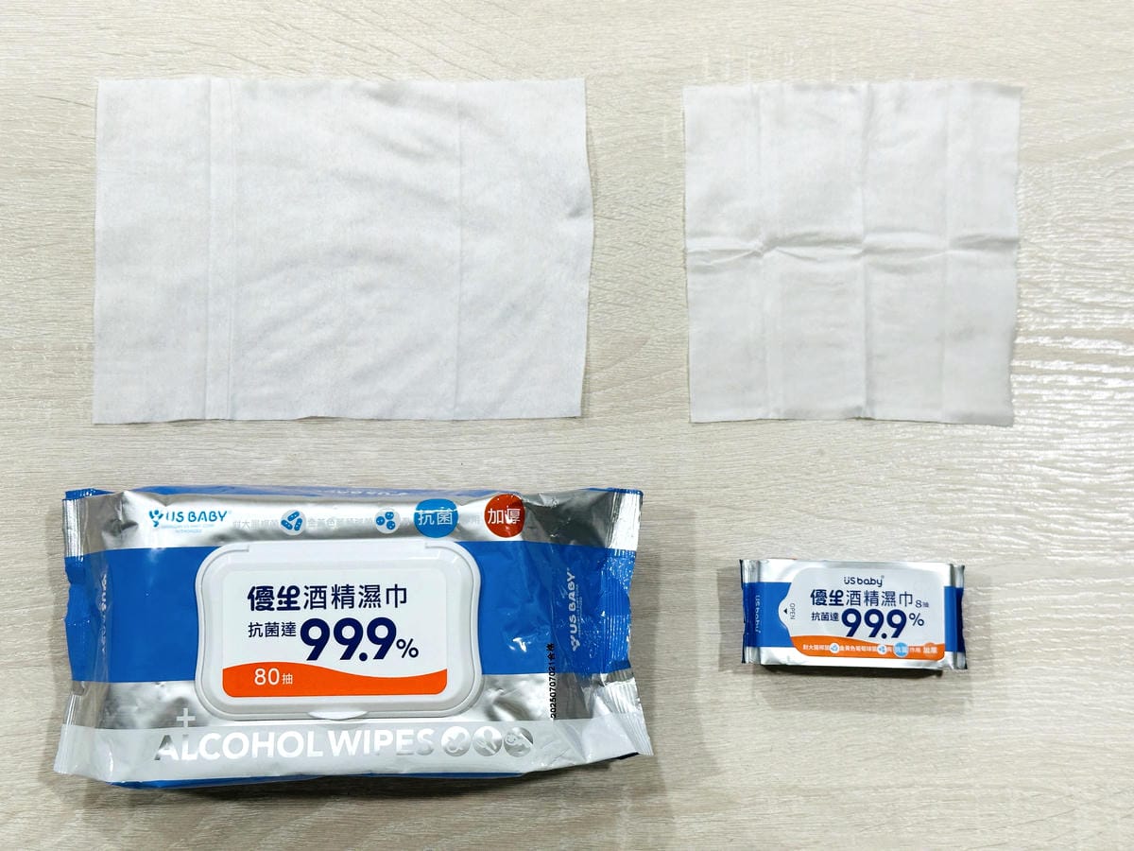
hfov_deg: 39.7
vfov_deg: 30.3
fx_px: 1572
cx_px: 567
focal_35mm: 48
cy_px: 426
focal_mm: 6.86
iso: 50
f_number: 1.78
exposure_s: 1/60
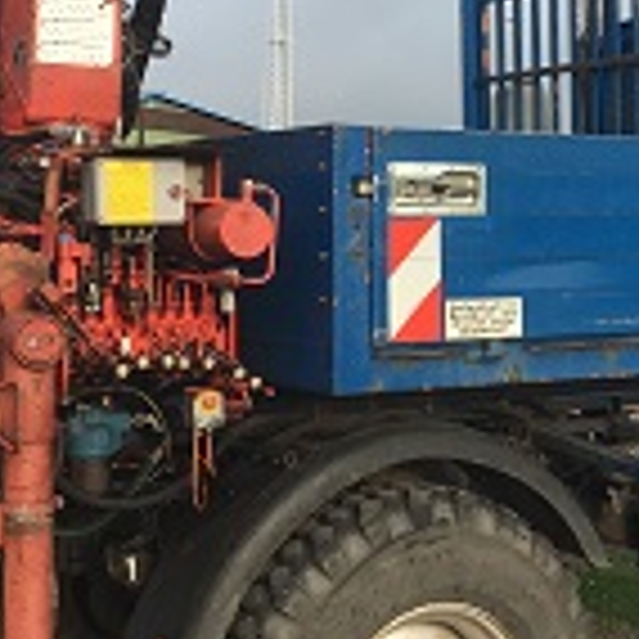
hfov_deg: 23.4
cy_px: 232
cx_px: 500
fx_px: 1525
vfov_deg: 23.6
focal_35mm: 73
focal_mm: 4.15
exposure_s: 1/493
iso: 25
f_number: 2.2
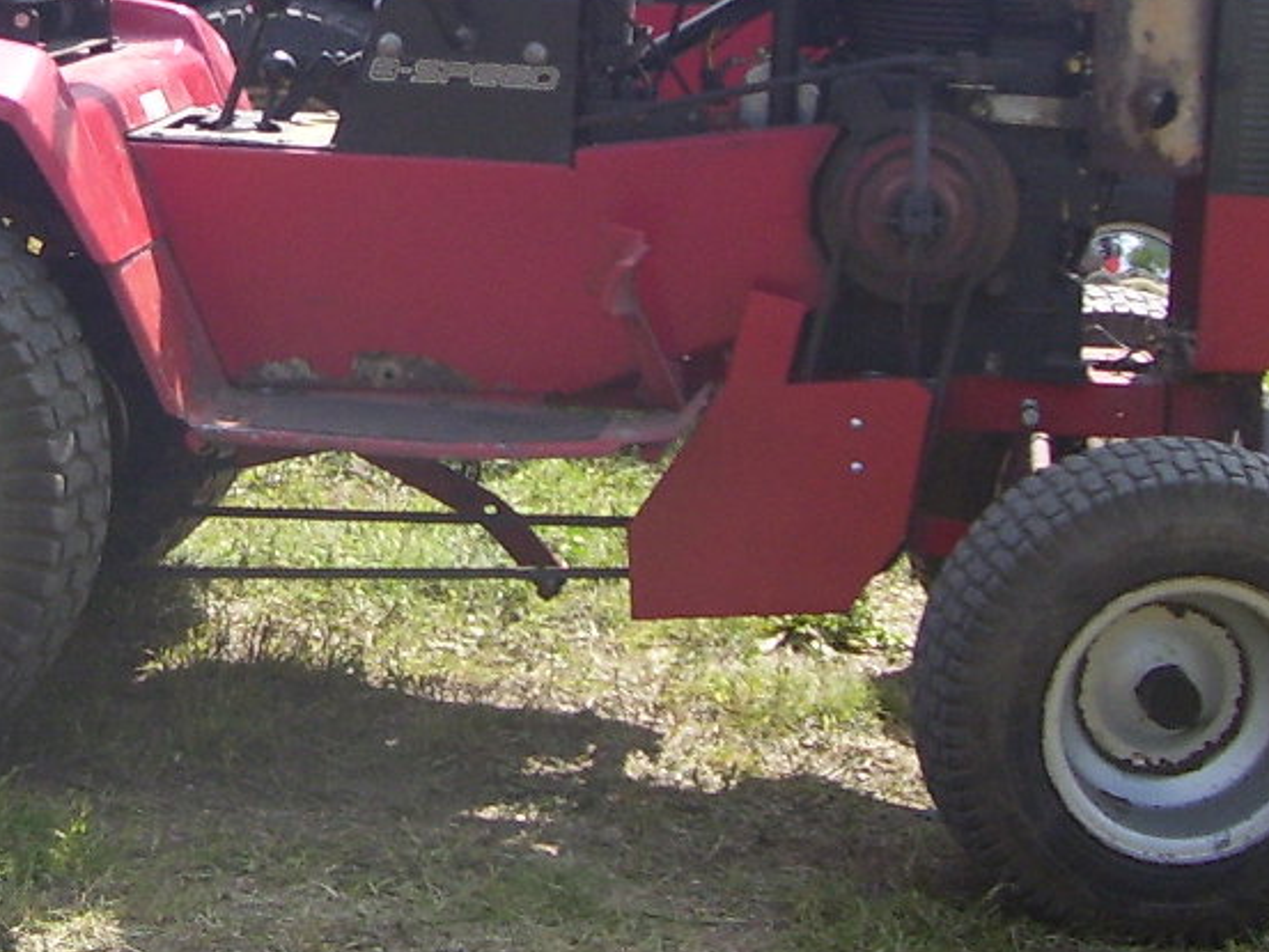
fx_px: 2163
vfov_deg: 24.3
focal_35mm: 59
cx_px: 431
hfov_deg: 32.4
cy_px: 149
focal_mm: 5.6
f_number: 2.7
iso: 80
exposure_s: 1/750
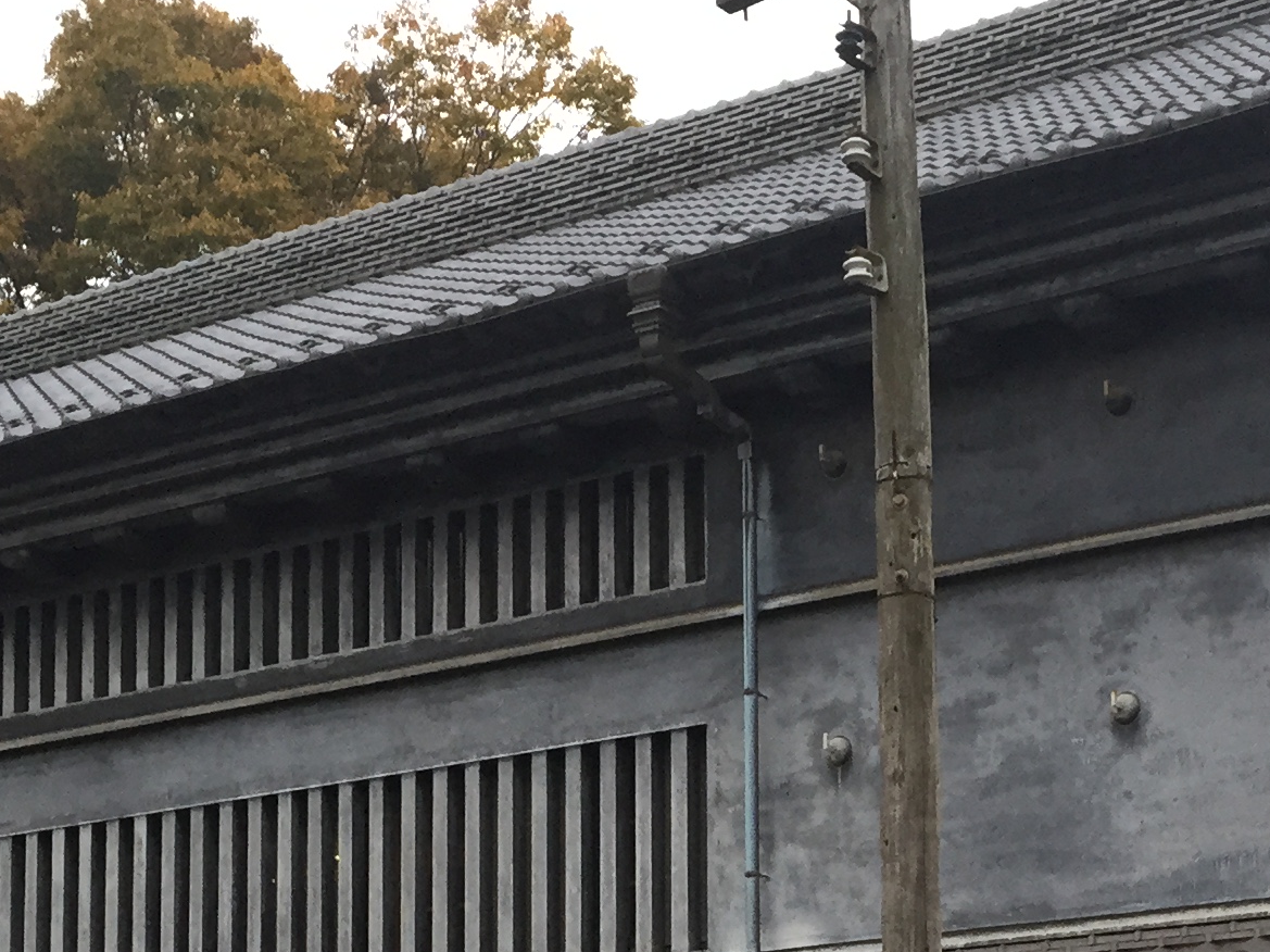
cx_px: 921
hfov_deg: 23.9
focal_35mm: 81
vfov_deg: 17.6
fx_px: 2971
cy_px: 1047
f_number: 2.2
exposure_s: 1/30
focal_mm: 4.15
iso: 40
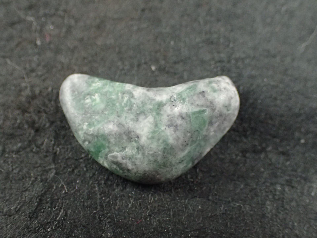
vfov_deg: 25.7
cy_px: 119
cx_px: 158
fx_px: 522
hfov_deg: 33.8
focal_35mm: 57
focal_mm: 10.29
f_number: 3.5
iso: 800
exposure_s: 1/200
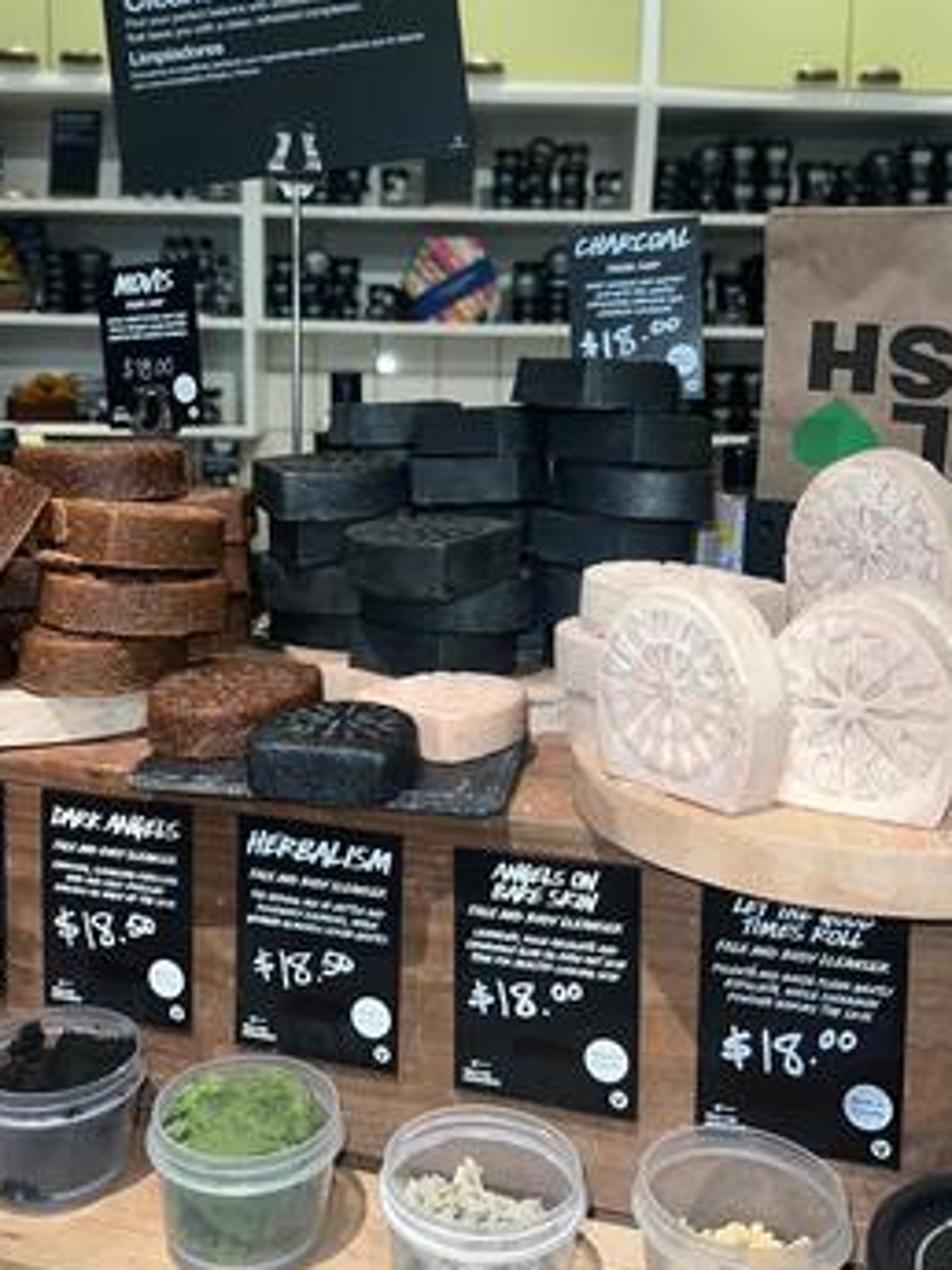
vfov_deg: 53.7
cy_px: 524
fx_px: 1247
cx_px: 428
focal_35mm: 34
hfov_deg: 41.7
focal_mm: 5.7
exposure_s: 1/51
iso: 40
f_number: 1.5
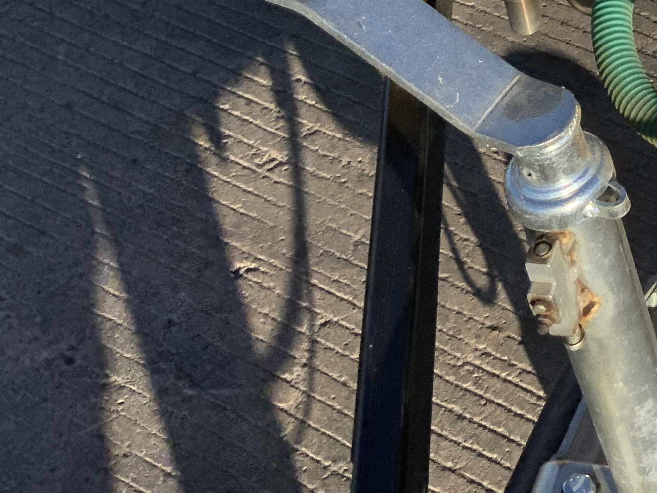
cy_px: -209
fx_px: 1670
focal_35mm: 88
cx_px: 930
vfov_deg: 15.7
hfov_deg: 19.8
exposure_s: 1/1626
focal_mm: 3
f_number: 1.8
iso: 16
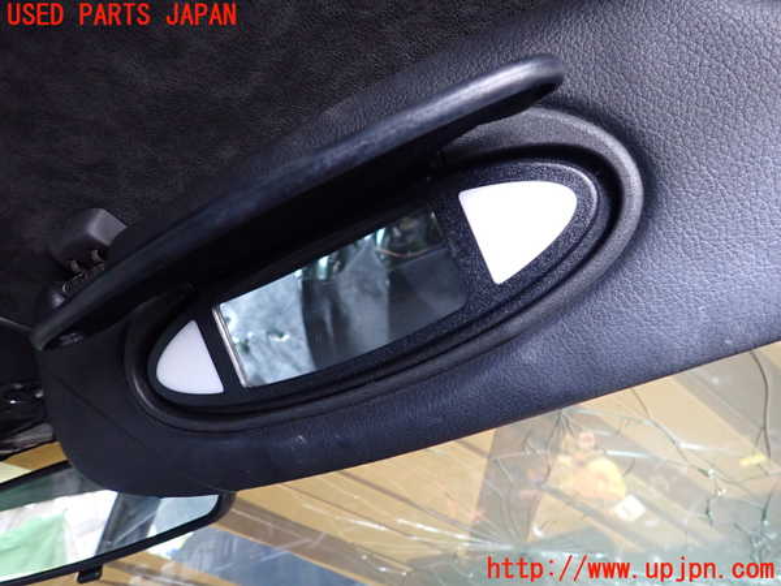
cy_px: 293
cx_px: 390
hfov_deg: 69.4
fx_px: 564
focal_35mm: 25
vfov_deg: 54.9
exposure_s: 1/30
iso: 640
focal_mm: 4.5
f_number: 2
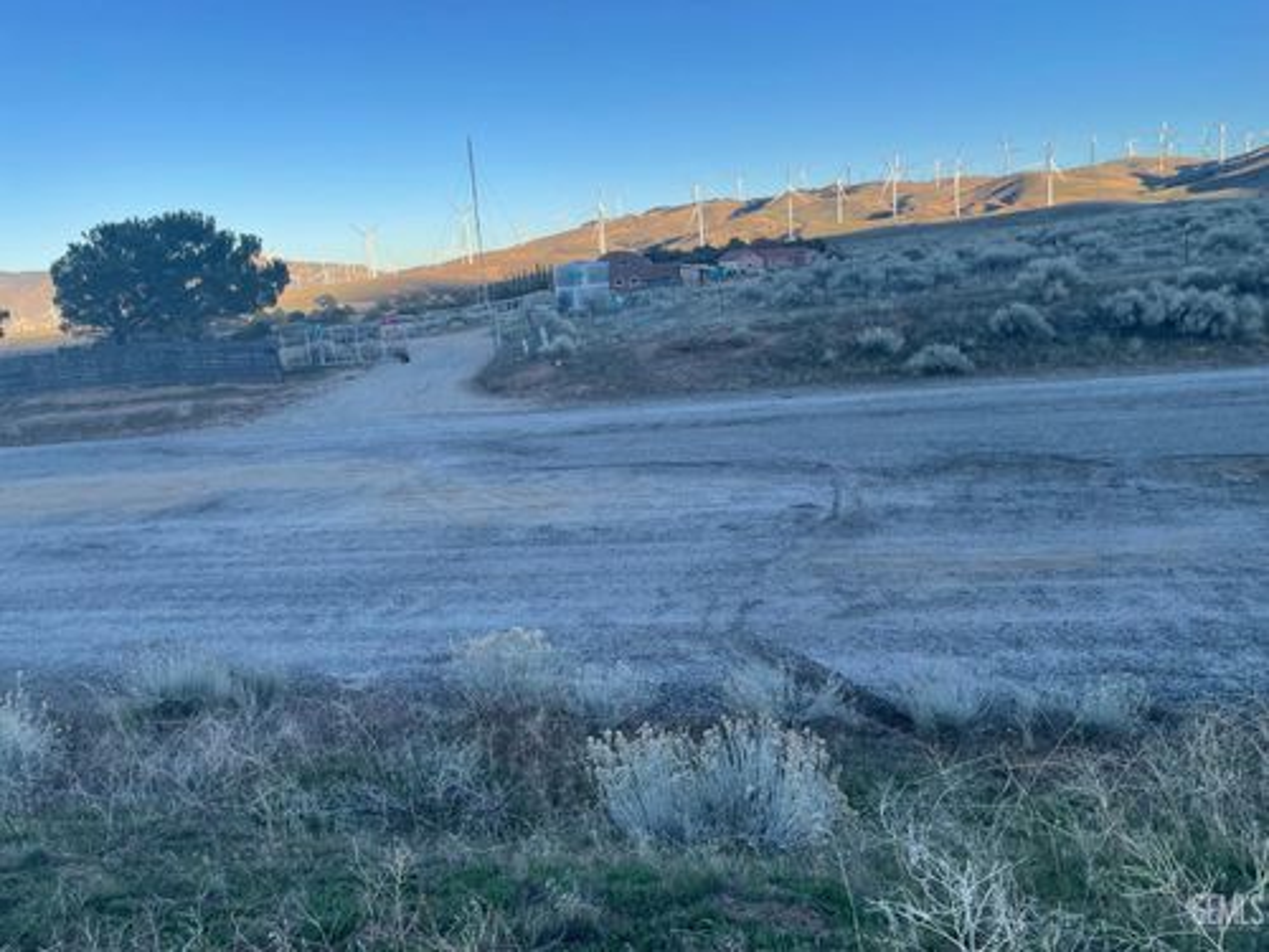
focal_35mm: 26
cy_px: 476
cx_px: 634
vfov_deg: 53.1
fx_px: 953
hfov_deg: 67.3
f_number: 1.6
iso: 32
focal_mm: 4.2
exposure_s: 1/979
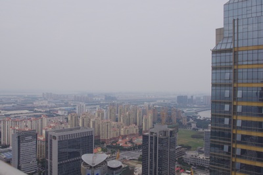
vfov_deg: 38.8
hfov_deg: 55.8
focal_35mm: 34
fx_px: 248
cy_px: 88
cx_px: 132
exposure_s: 1/250
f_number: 14
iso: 400
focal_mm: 23.13
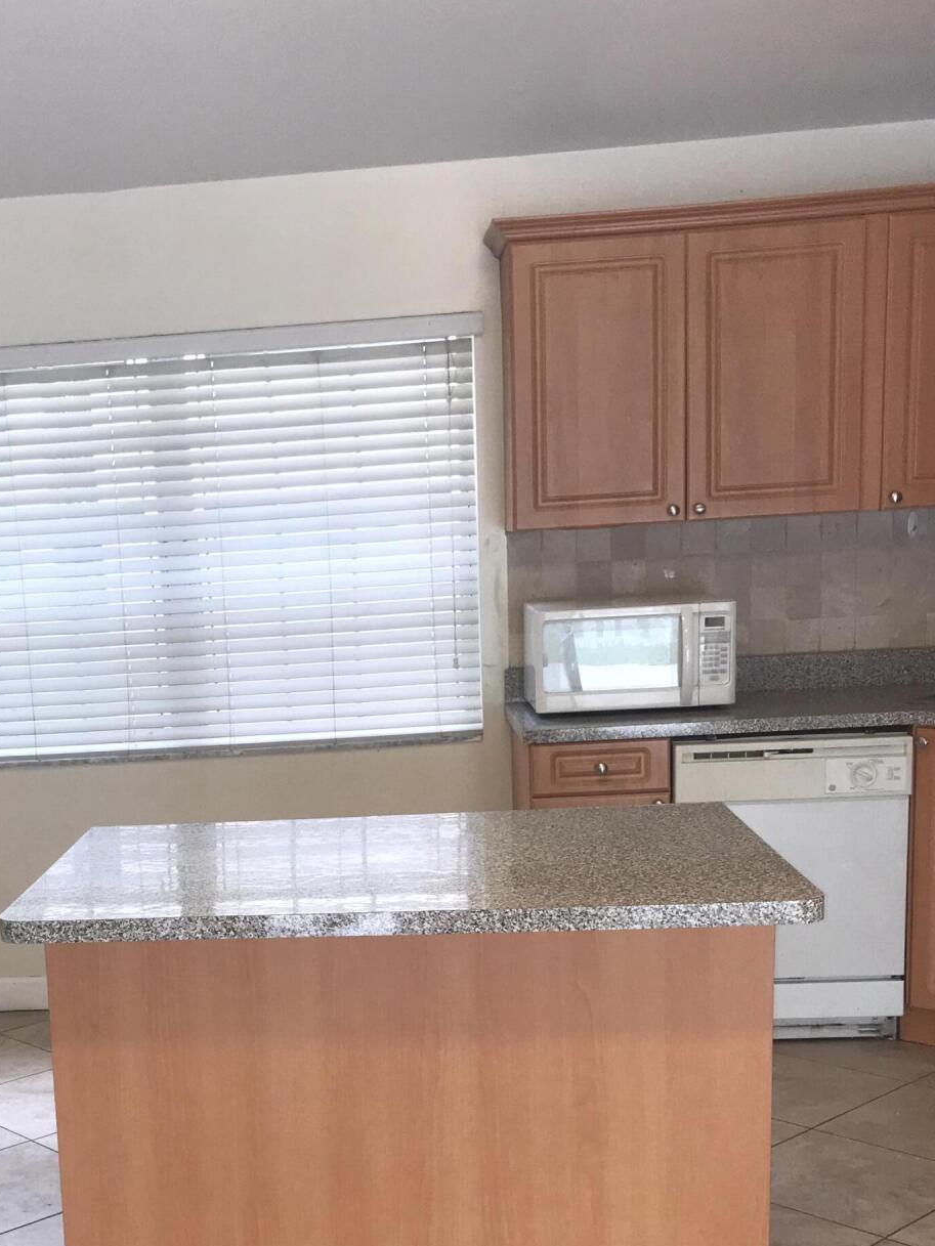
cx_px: 220
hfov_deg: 30.9
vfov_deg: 40.4
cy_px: 885
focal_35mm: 46
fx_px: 1656
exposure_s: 1/61
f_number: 1.8
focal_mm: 3.99
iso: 20
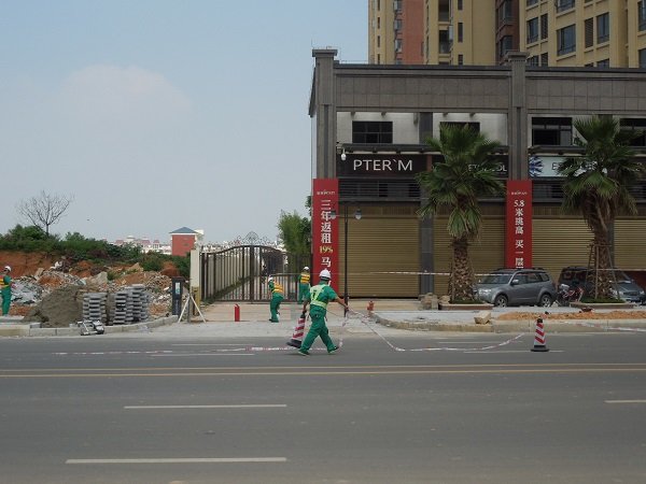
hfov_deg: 35.5
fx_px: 1008
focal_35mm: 54
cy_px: 242
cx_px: 323
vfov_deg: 27.0
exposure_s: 1/800
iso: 100
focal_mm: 9.8
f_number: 4.2
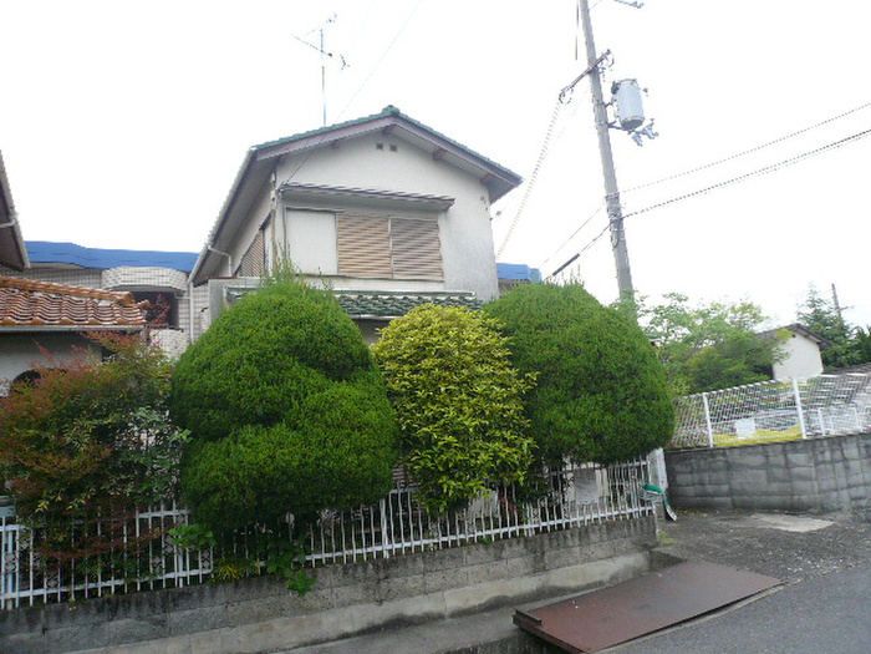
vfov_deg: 49.7
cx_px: 436
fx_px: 705
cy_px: 327
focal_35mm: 28
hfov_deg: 63.4
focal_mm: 4.6
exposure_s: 1/400
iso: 100
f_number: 2.8
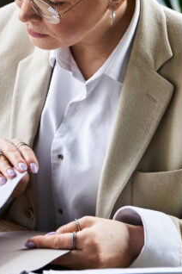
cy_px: -30
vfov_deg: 12.5
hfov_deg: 8.5
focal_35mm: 161
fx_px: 1221
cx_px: -17
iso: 400
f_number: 2.8
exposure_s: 1/250
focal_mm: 50
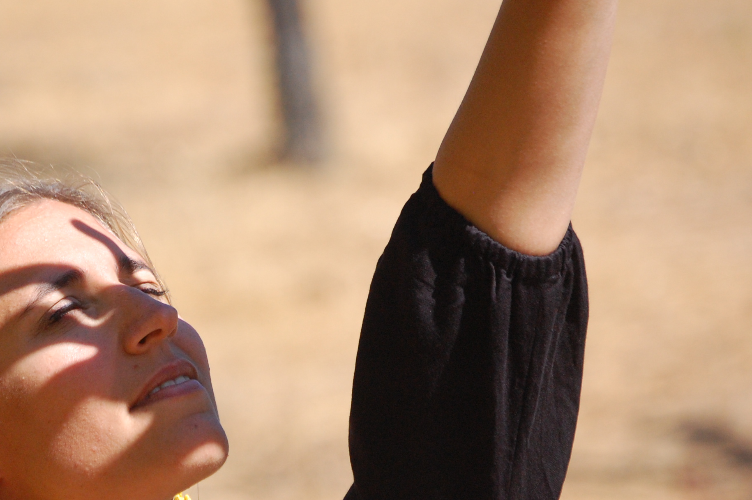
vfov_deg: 4.1
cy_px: 357
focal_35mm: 333
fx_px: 6946
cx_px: 224
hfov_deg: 6.2
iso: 800
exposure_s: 1/2000
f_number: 6.3
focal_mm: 135
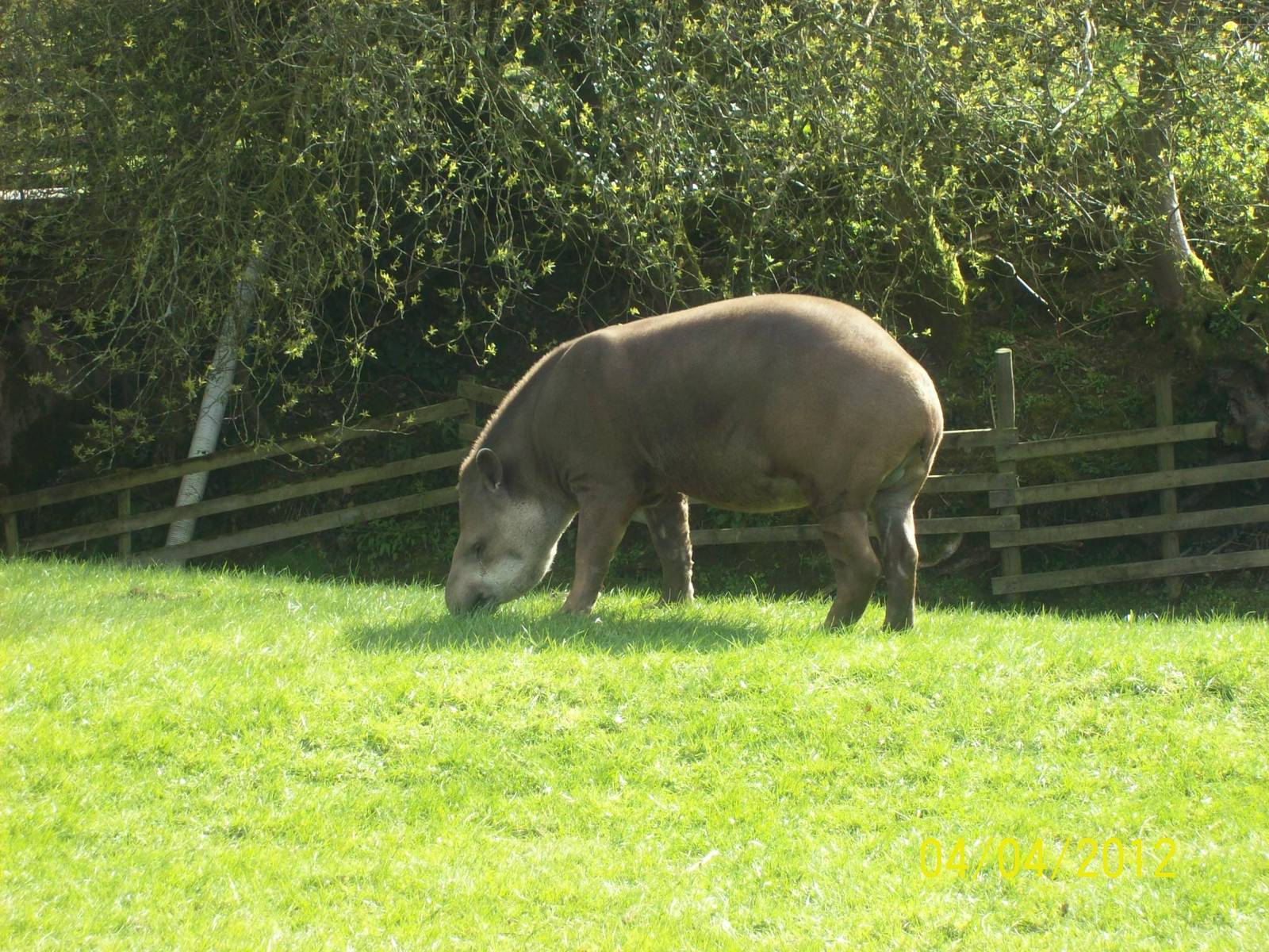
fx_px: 3959
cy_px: 476
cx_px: 634
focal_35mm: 108
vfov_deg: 13.7
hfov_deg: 18.2
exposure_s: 1/128
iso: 82
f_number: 4.8
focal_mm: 18
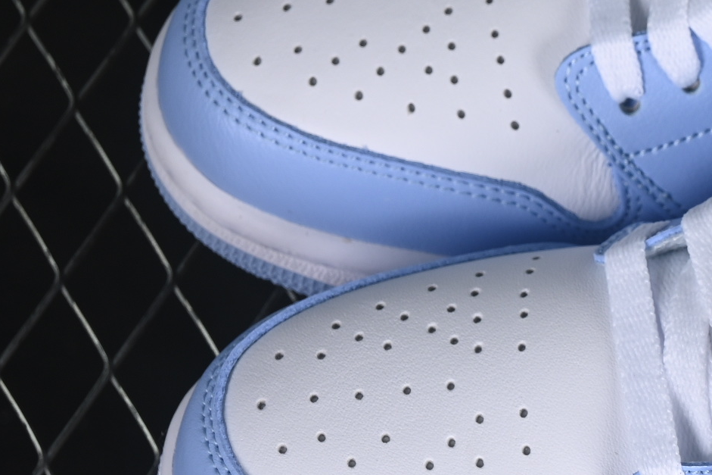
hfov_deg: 9.1
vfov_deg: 6.2
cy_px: 199
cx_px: 940
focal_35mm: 222
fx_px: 4390
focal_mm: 50
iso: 160
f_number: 7.1
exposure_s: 1/80
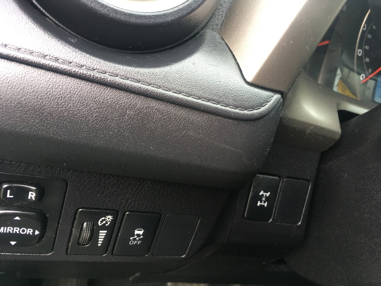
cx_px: 190
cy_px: 143
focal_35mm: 29
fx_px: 319
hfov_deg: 61.7
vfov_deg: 48.2
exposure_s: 1/30
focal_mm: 4.15
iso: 40
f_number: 2.2
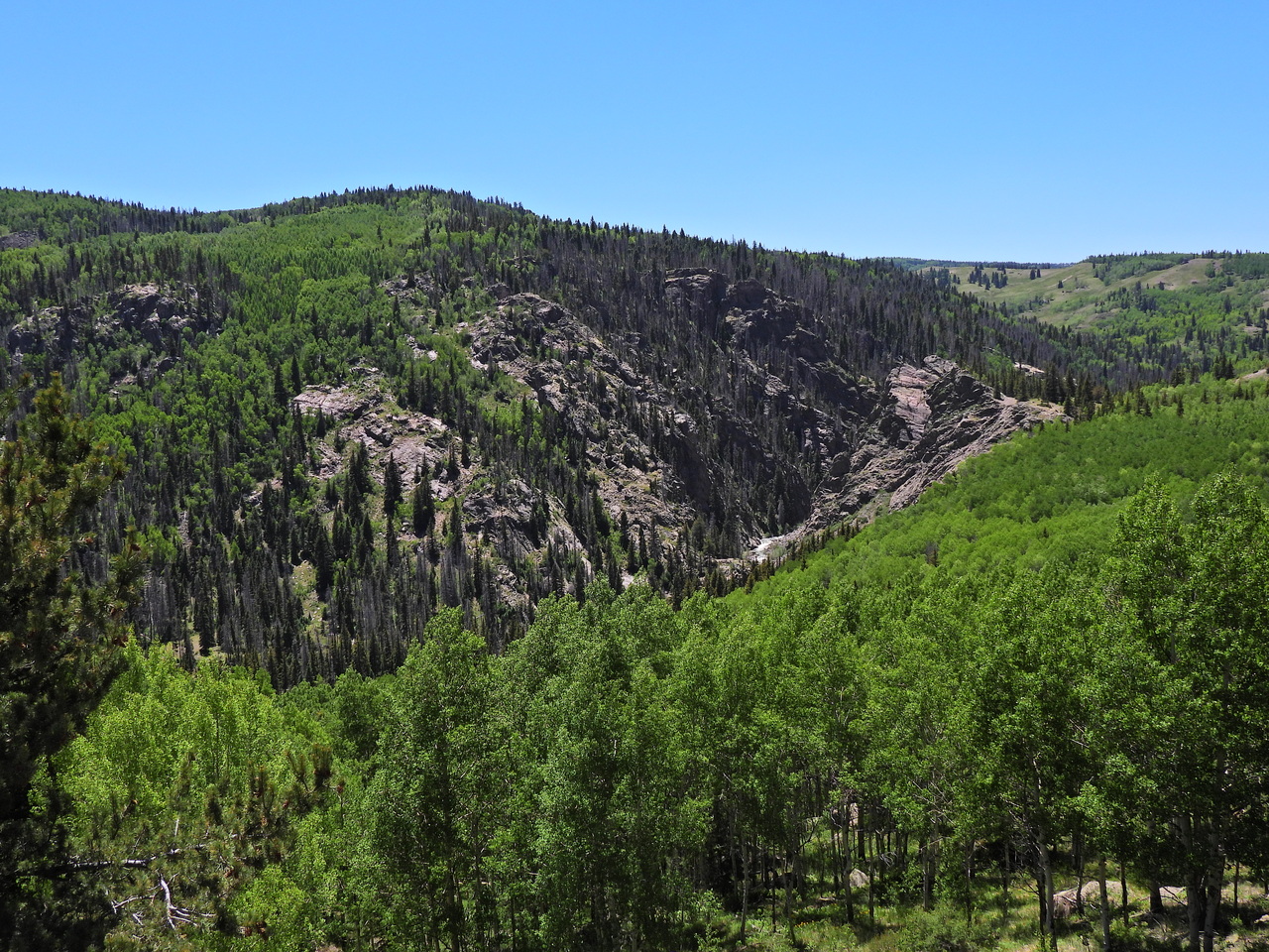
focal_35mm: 35
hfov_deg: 52.6
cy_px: 476
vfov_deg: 40.7
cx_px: 634
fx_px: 1283
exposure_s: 1/1600
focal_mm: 6.2
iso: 100
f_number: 3.2
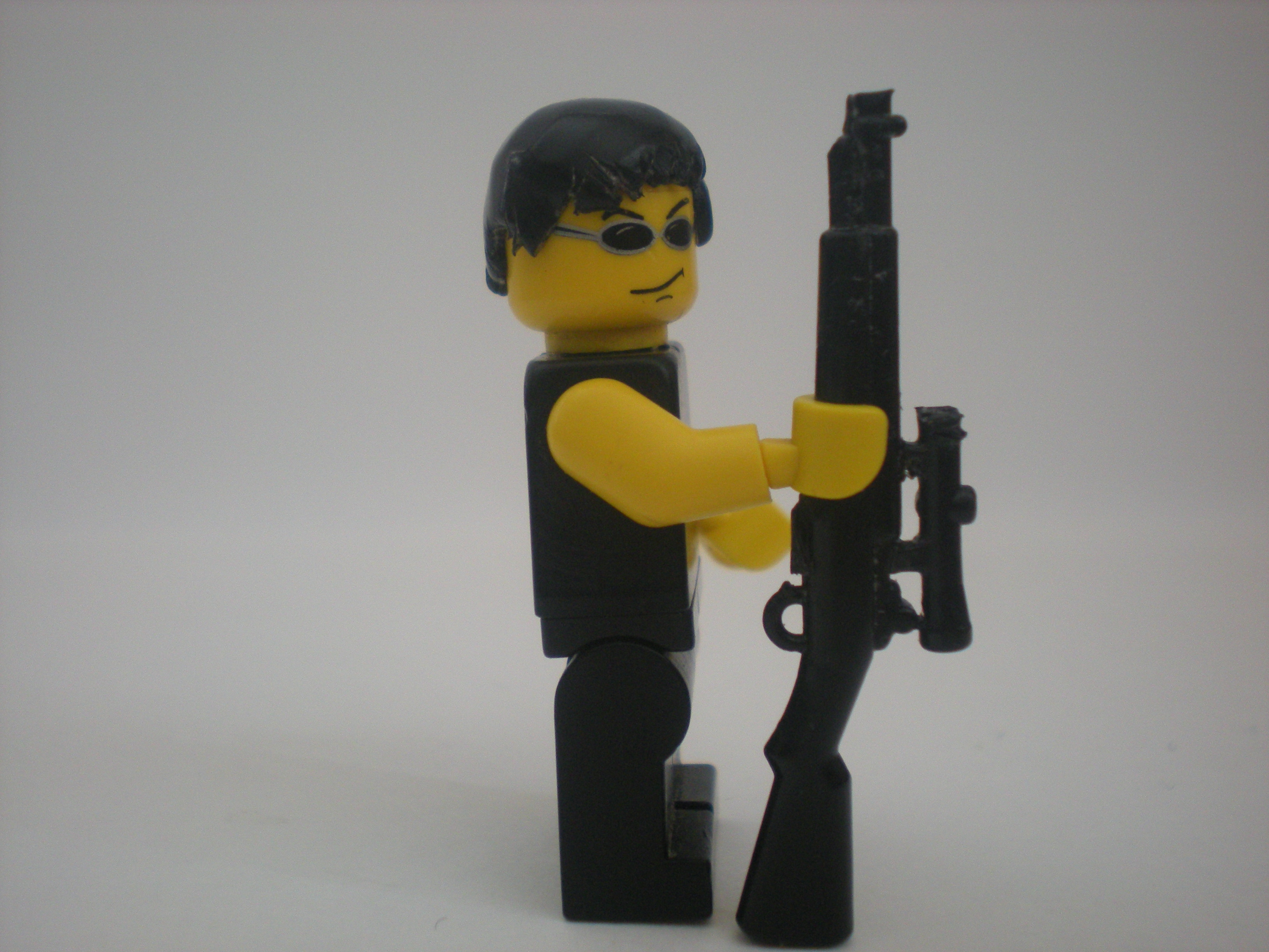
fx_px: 1613
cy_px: 476
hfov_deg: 42.9
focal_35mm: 44
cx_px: 634
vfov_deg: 32.9
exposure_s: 1/19.7
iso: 200
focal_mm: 7.4
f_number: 3.5
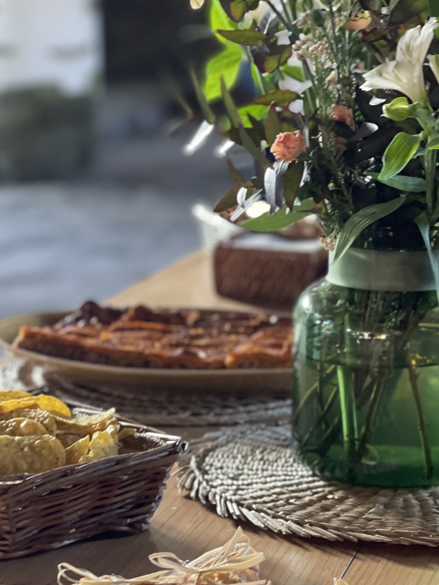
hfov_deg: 14.8
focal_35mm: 100
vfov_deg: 19.5
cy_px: 414
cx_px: 240
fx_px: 1691
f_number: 2.2
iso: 250
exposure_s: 1/33
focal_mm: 7.5
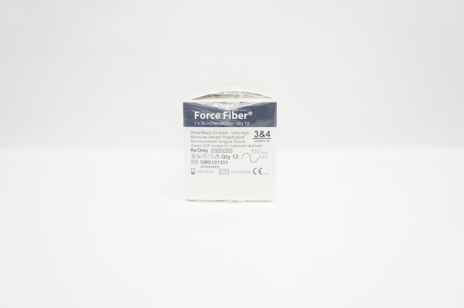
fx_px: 348
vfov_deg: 47.8
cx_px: 232
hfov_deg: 67.4
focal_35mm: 27
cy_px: 154
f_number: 6.3
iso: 800
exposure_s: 1/60
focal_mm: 18
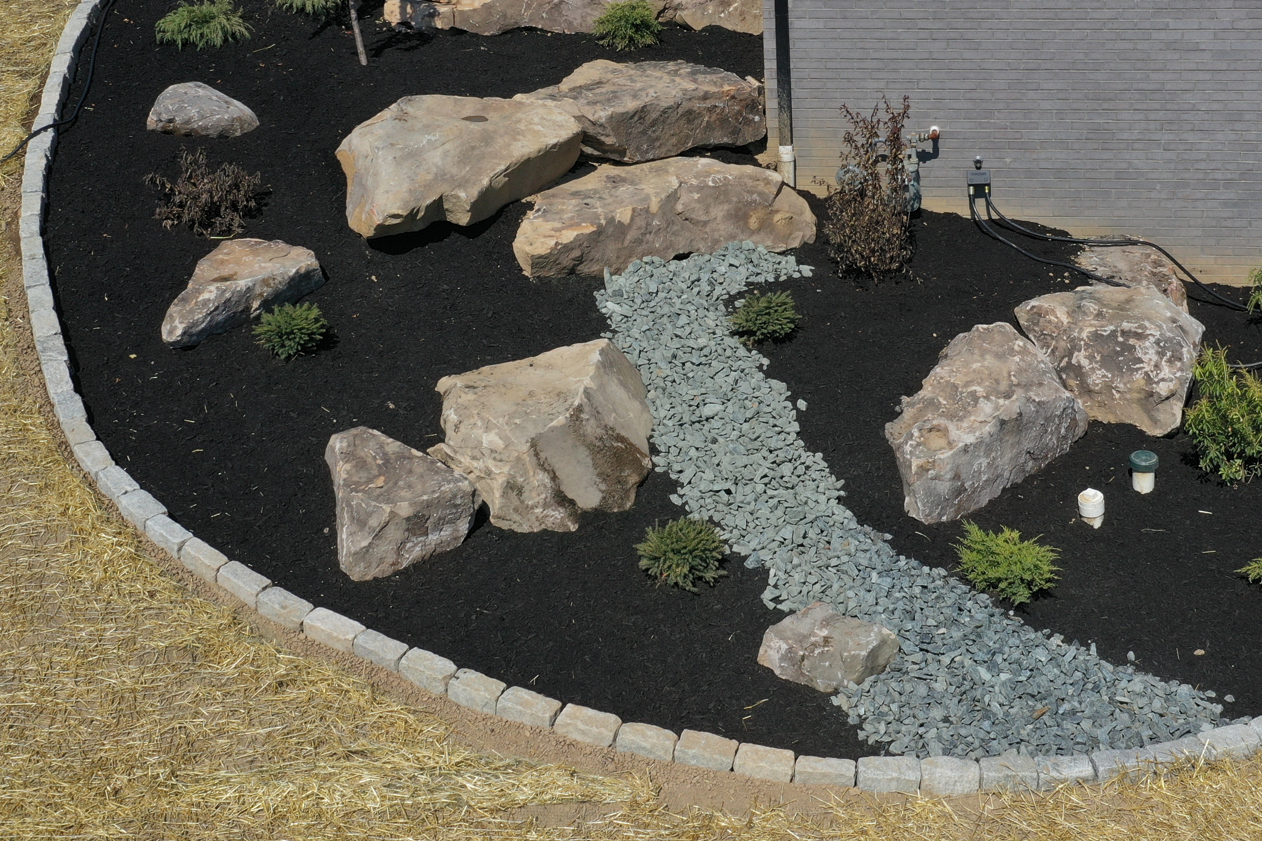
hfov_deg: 38.5
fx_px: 1788
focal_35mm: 51
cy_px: 228
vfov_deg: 26.2
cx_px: 814
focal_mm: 10.26
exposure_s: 1/800
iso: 100
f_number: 6.3
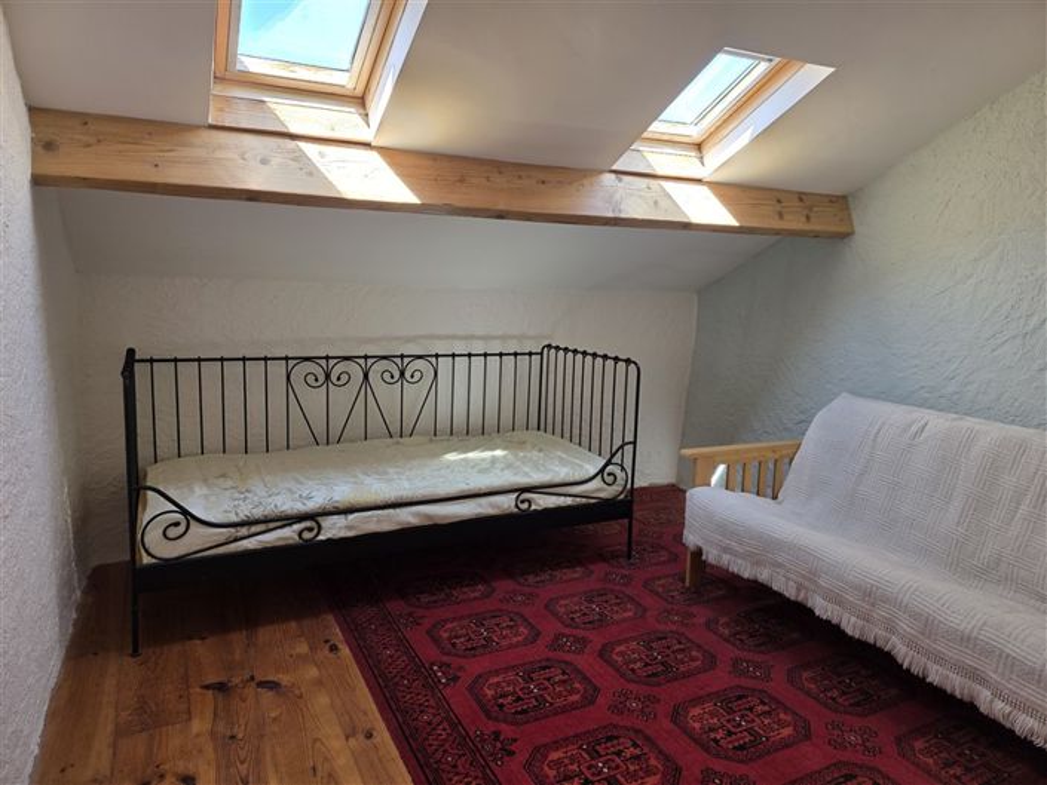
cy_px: 392
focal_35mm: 23
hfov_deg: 73.9
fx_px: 696
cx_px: 524
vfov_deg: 58.9
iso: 80
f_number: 1.7
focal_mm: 6.3
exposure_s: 1/180
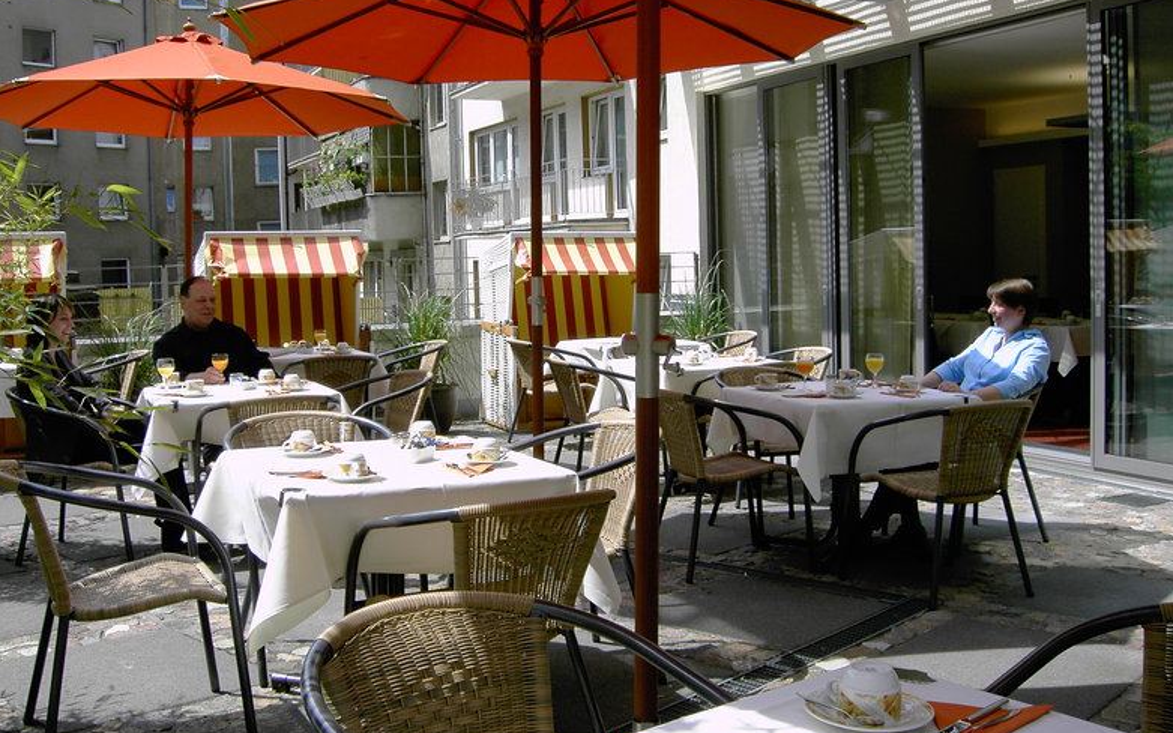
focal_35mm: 38
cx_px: 575
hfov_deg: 51.5
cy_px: 311
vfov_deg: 33.5
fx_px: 1215
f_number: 6.7
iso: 100
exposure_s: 1/250
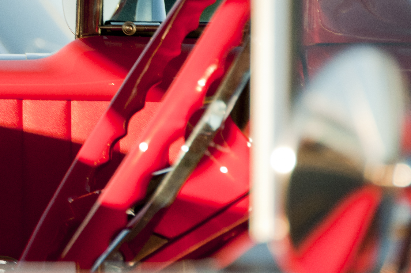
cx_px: -37
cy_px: 58
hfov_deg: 4.6
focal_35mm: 446
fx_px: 5087
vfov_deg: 3.1
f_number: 5.6
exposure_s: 1/320
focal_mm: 135
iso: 400
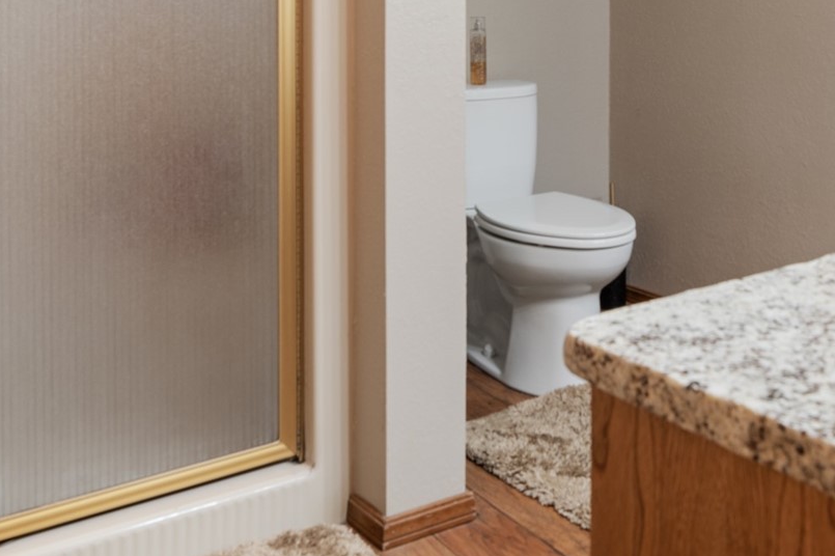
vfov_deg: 28.4
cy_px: -45
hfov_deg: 44.1
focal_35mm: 43
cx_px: 596
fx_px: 1003
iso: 250
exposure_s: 1.3
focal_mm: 17.1
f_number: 9
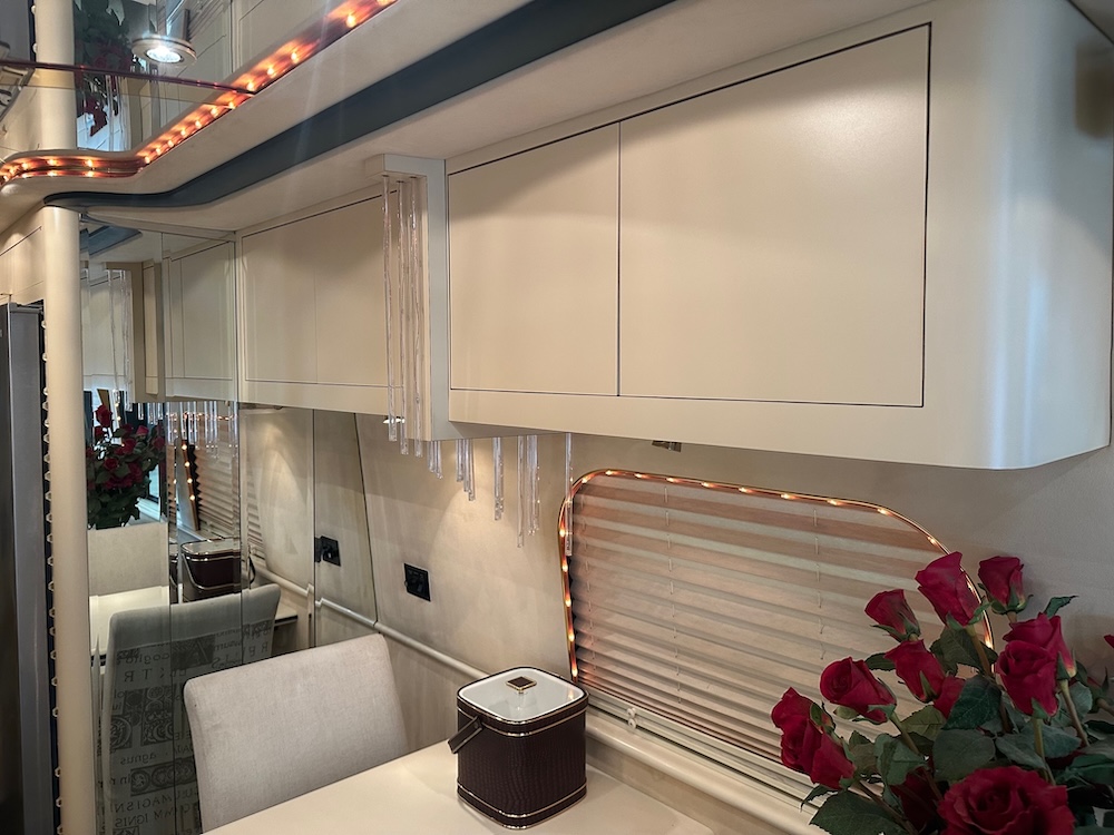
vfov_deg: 56.8
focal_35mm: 24
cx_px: 557
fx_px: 772
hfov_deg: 71.6
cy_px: 418
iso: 320
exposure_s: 1/60
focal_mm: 6.86
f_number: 1.78
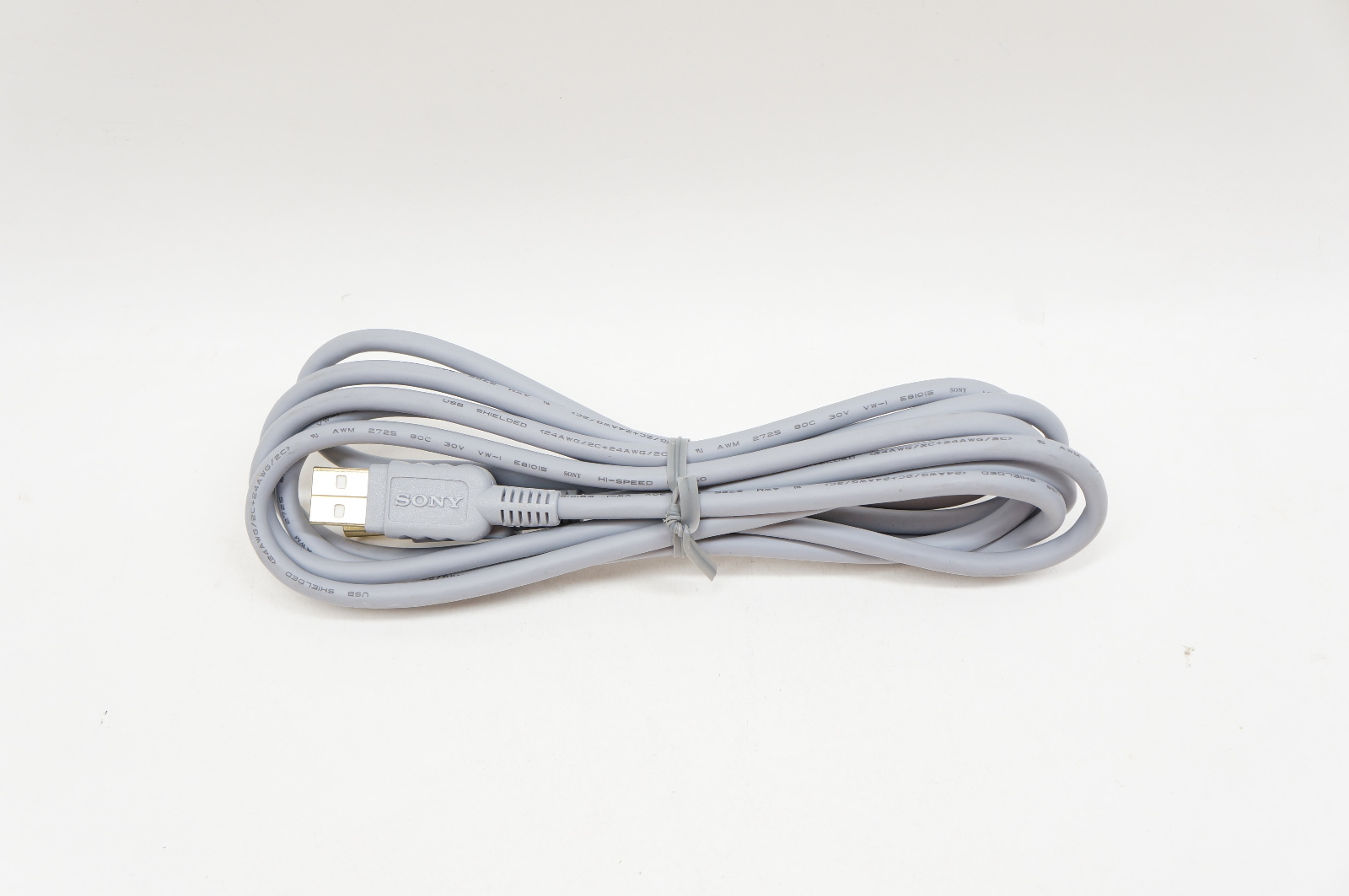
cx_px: 674
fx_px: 1853
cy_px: 448
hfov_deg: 40.0
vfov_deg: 27.2
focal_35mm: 50
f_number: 7.1
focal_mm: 33
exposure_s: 1/30
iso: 400
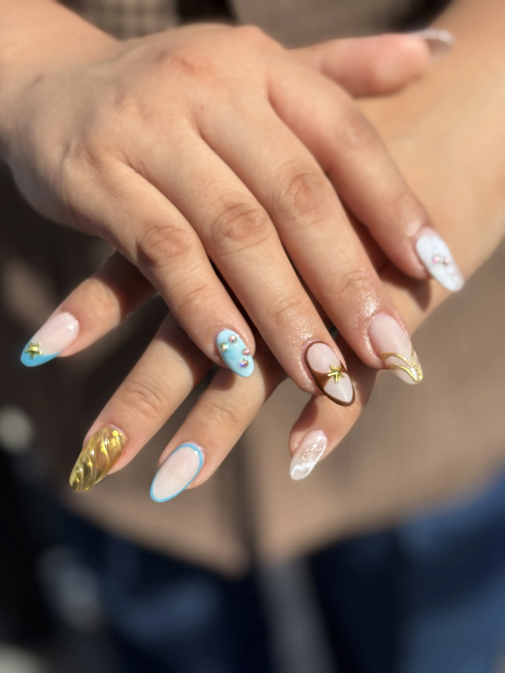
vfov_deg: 36.8
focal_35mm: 52
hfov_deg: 28.0
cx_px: 252
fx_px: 1011
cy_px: 336
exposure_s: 1/3021
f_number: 1.6
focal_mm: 5.96
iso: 40
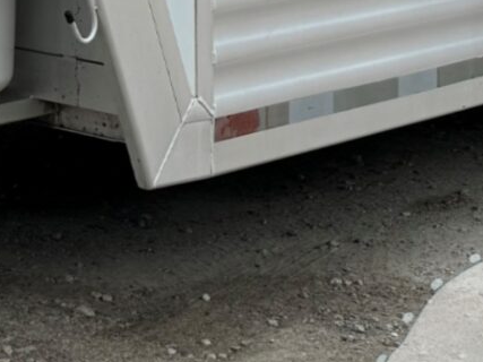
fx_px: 2009
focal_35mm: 144
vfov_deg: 9.6
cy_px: -376
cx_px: -61
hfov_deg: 13.4
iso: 80
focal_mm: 6.76
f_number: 1.78
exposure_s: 1/3247
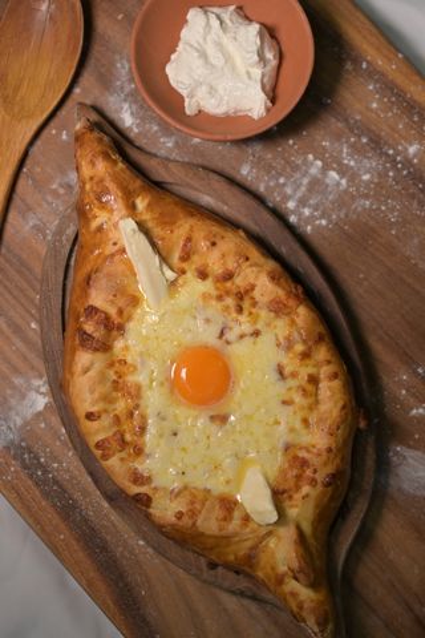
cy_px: 319
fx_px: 930
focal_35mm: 52
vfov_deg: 37.9
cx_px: 212
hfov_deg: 25.8
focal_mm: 35
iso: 100
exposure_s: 1/250
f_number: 2.8
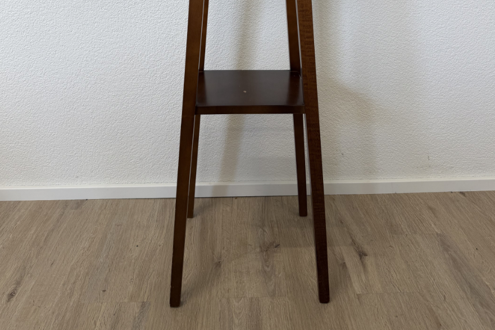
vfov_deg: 35.9
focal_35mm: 34
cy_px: 16
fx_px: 467
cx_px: 248
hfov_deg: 55.8
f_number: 1.8
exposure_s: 1/100
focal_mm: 6.8
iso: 64
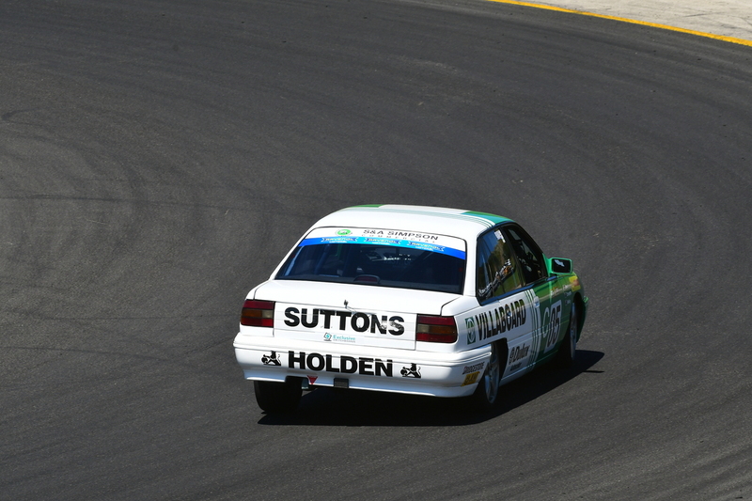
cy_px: 250
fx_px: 8144
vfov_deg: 3.5
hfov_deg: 5.3
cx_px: 376
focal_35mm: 390
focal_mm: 260
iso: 500
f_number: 13
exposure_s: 1/640
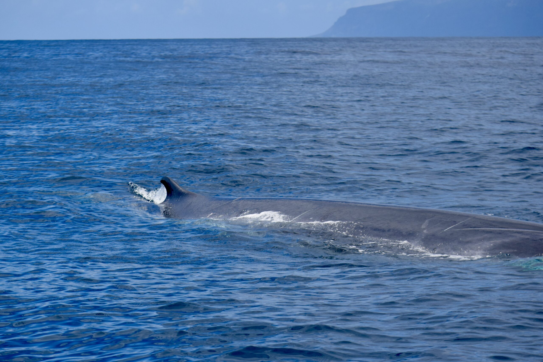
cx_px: 272
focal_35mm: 98
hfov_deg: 20.9
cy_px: 181
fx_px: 1471
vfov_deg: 14.0
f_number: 7.1
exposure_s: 1/1600
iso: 400
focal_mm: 65
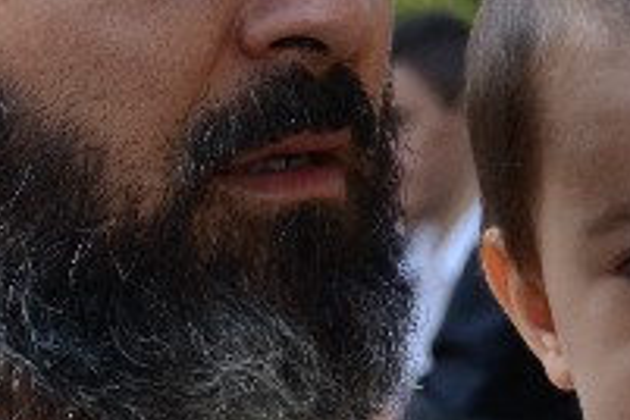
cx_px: 423
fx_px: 7052
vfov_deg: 3.4
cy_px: 498
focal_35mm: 403
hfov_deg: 5.1
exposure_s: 1/100
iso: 320
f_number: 5
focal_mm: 45
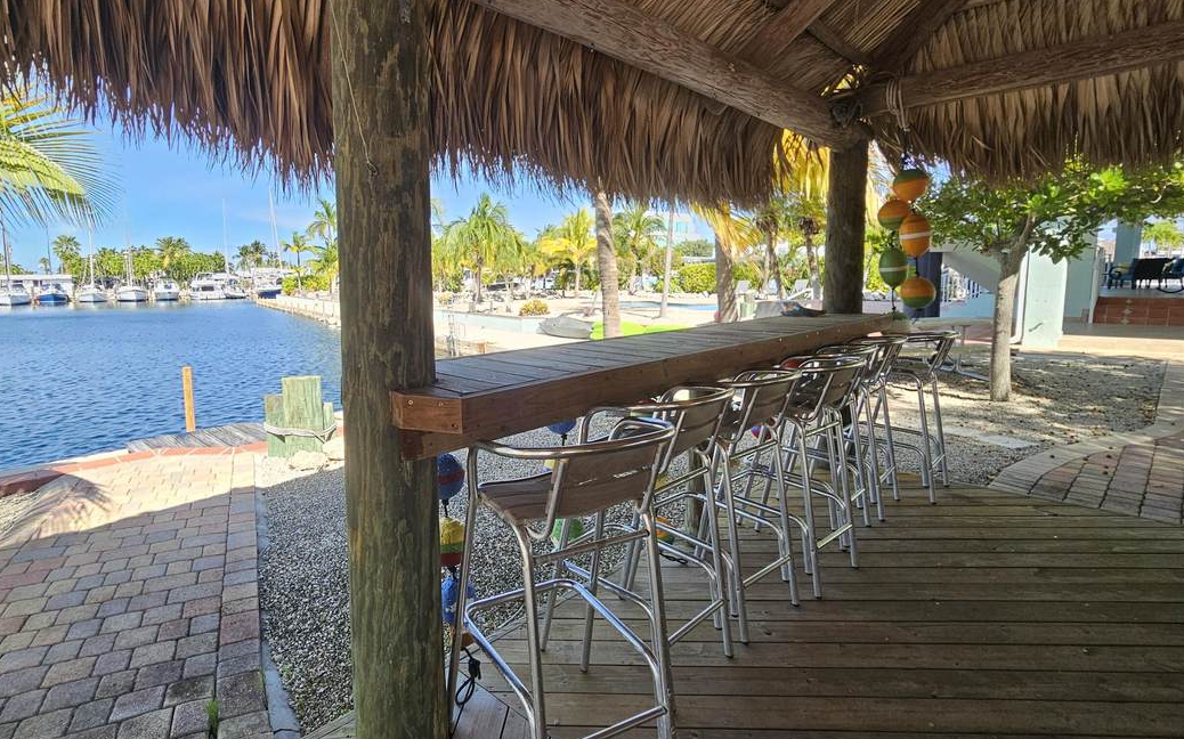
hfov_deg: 93.2
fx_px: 548
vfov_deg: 67.8
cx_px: 478
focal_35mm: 17
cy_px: 335
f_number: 2.2
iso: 50
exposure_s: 1/652
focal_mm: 2.2
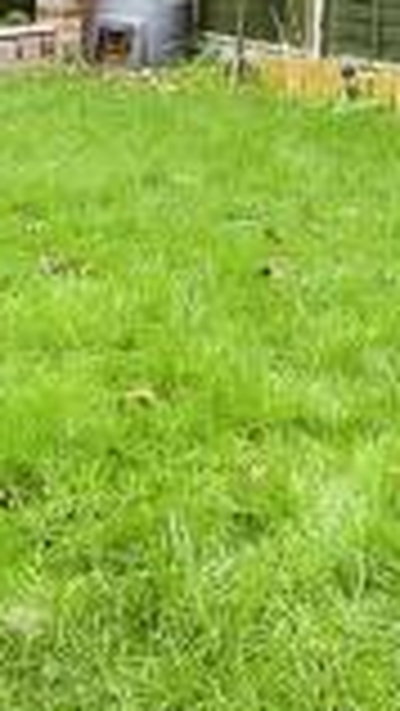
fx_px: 1921
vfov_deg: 19.7
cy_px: -133
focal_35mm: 102
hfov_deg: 11.6
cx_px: 485
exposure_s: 1/80
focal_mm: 10
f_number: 8
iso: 160
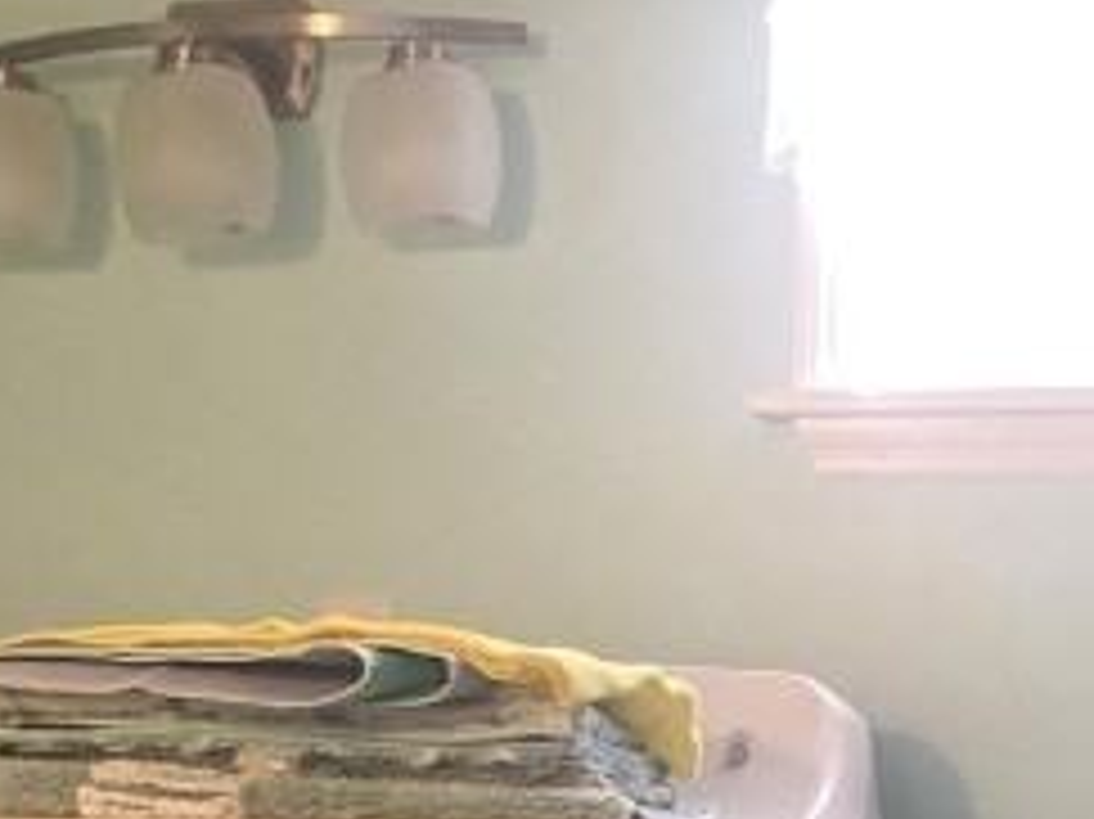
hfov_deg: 16.3
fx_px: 3727
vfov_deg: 12.2
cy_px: 1066
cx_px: 1103
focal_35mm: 118
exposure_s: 1/60
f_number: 1.8
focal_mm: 3.99
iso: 200
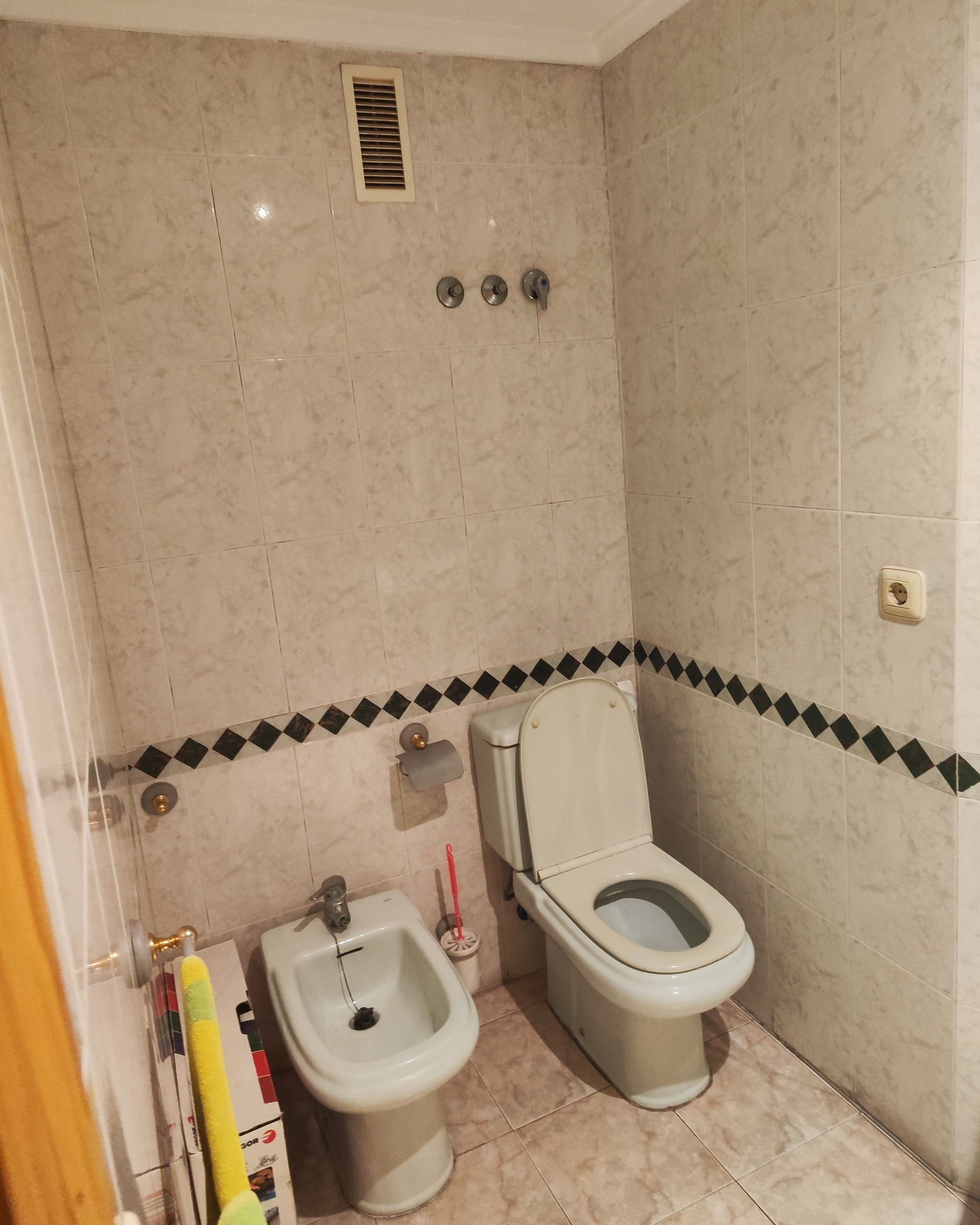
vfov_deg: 70.3
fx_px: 870
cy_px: 592
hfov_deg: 58.8
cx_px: 489
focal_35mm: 24
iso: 721
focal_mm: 5.4
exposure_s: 1/50
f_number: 1.8
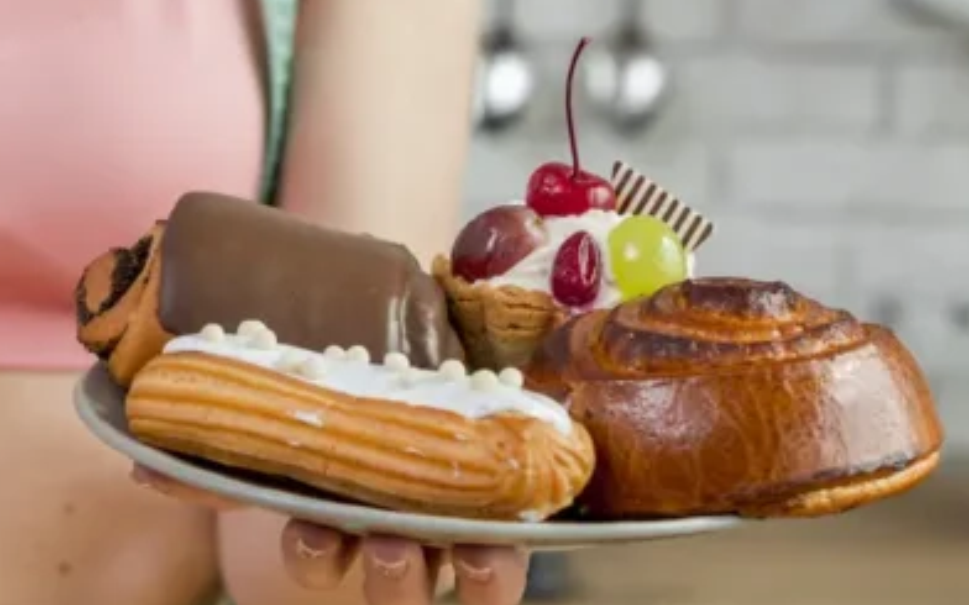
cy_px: 206
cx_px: -119
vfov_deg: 9.8
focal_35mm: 133
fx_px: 3512
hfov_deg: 15.3
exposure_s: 1/160
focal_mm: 50
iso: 160
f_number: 4.5
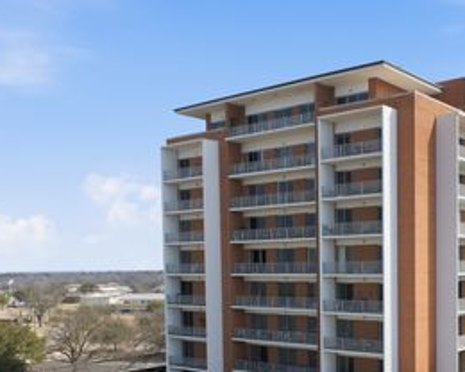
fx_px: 619
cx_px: 367
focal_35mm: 45
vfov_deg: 32.4
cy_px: 307
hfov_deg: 39.7
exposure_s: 1/2500
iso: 120
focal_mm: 12.3
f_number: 2.8
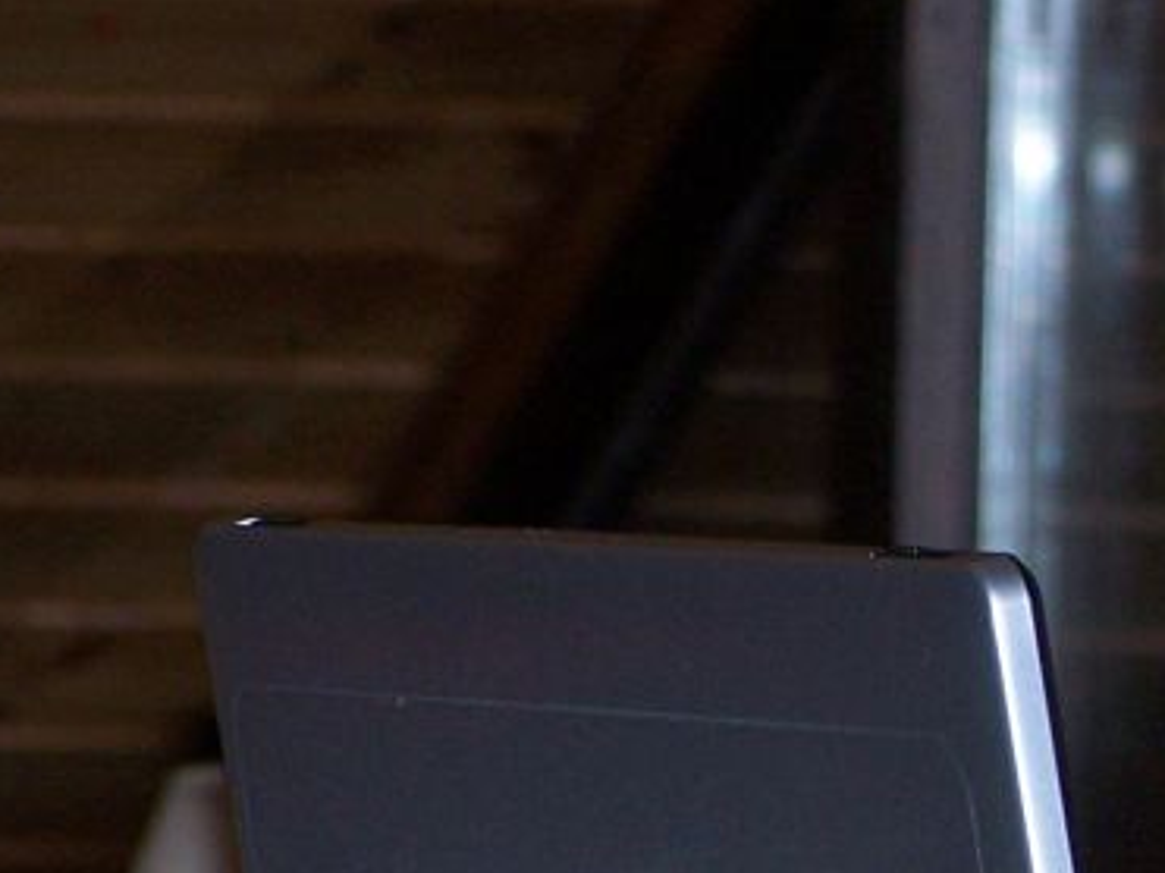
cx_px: 1774
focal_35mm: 587
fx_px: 19749
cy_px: 496
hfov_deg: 3.4
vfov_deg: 2.5
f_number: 3.2
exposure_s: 1/160
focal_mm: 31.3
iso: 140
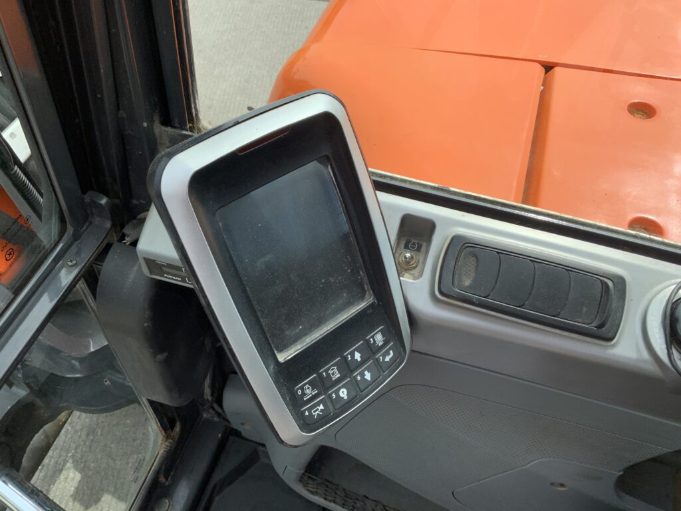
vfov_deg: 48.2
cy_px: 256
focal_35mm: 29
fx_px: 571
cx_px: 340
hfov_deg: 61.7
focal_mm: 3
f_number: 1.8
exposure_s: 1/816
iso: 16
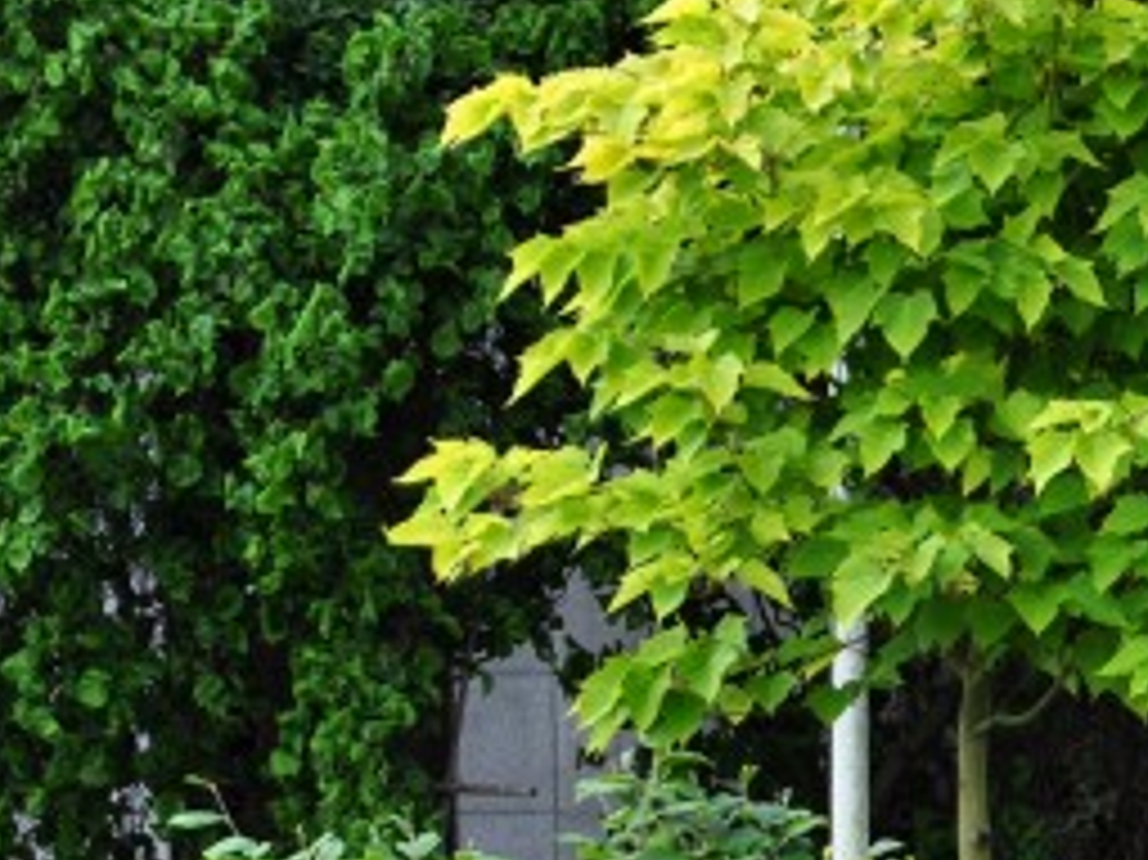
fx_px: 7591
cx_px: 1542
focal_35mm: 229
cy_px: 892
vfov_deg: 6.5
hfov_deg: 8.5
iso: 200
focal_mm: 56
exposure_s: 1/125
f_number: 5.3
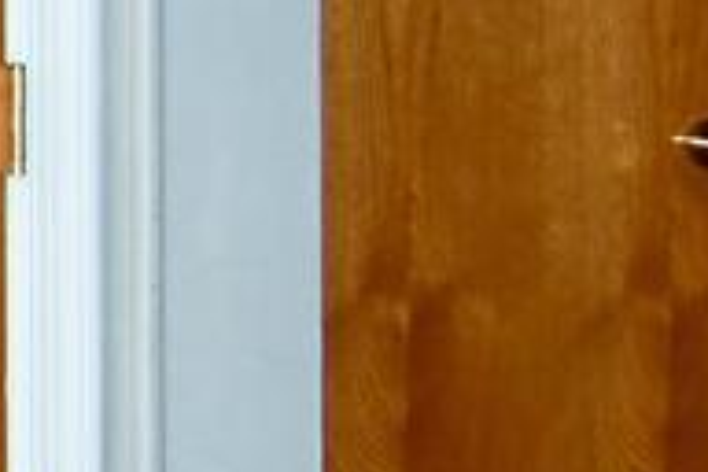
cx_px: -1766
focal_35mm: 135
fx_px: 2655
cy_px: -129
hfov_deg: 9.3
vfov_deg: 10.0
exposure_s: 1/60
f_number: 4
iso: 720
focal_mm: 12
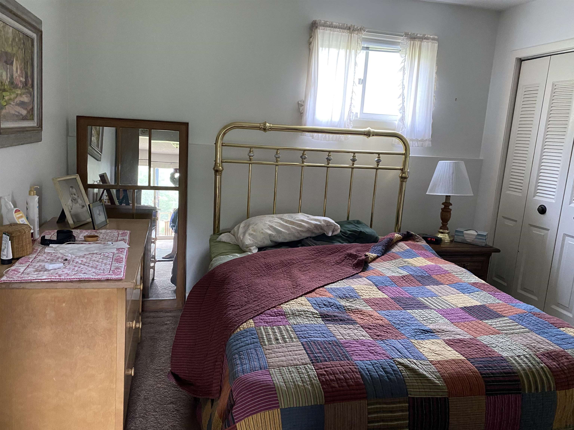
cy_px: 215
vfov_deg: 53.1
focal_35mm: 26
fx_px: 431
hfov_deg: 67.3
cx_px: 287
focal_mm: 4.25
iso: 500
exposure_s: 1/60
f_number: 1.8
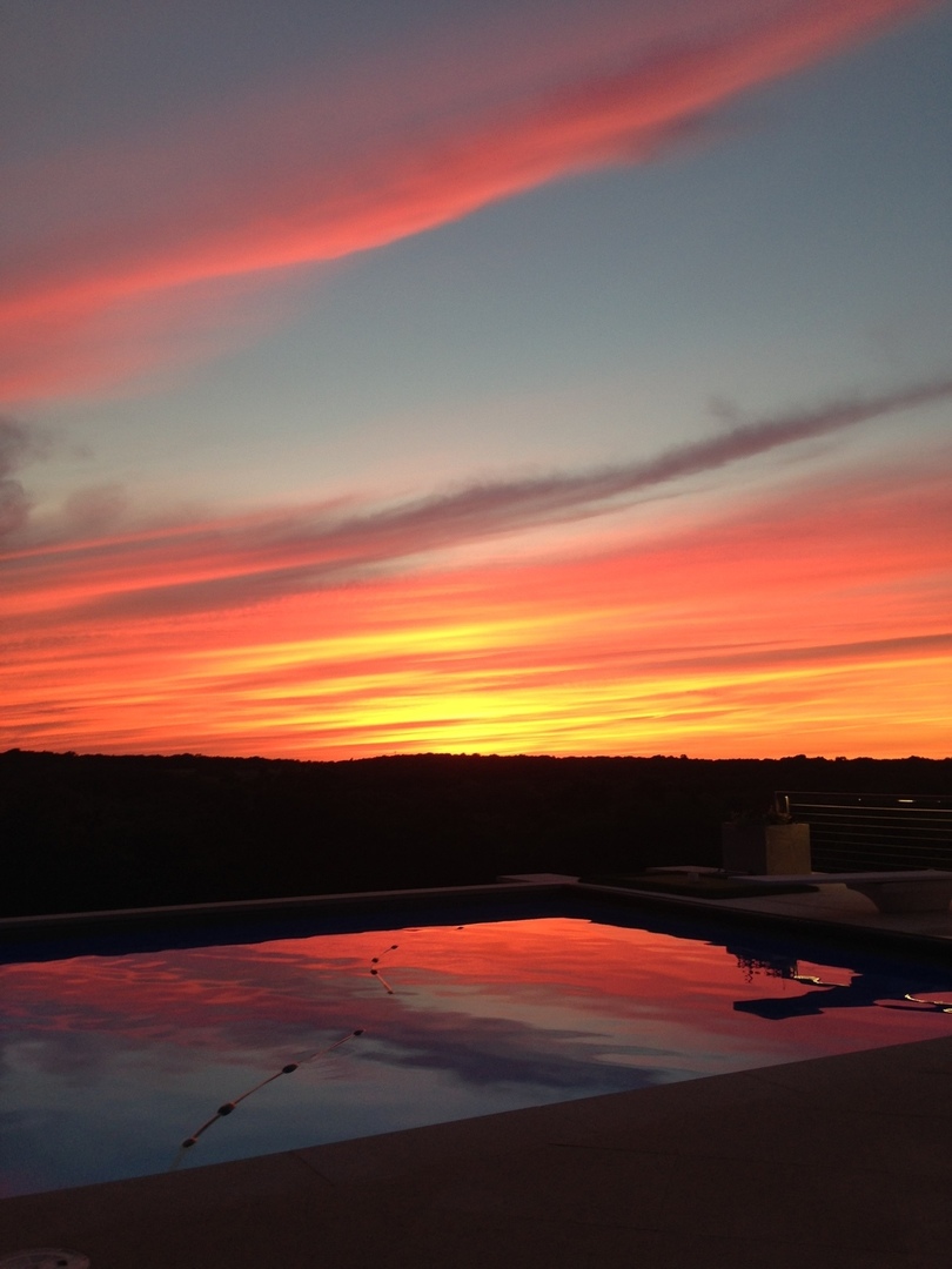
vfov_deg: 55.4
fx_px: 1210
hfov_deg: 42.9
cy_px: 634
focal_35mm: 33
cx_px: 476
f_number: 2.4
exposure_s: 1/30
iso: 50
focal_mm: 4.12
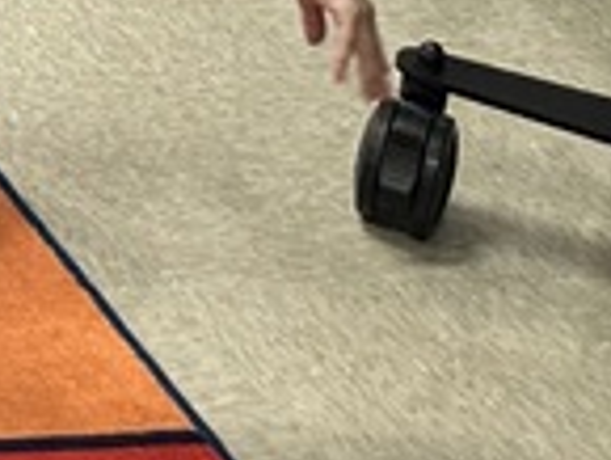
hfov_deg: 9.4
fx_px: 2985
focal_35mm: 169
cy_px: -924
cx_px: -1197
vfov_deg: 7.7
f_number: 1.78
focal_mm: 6.86
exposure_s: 1/120
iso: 125
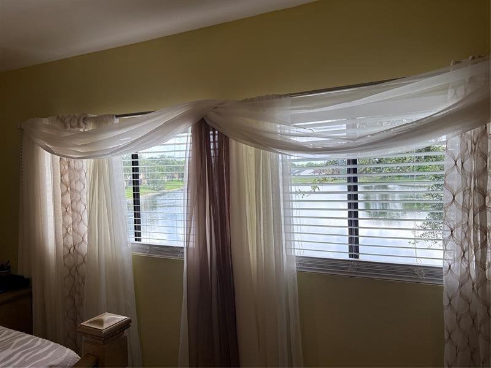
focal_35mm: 26
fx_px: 369
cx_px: 246
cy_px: 184
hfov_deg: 67.3
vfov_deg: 53.1
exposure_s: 1/283
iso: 64
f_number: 1.6
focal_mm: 5.96
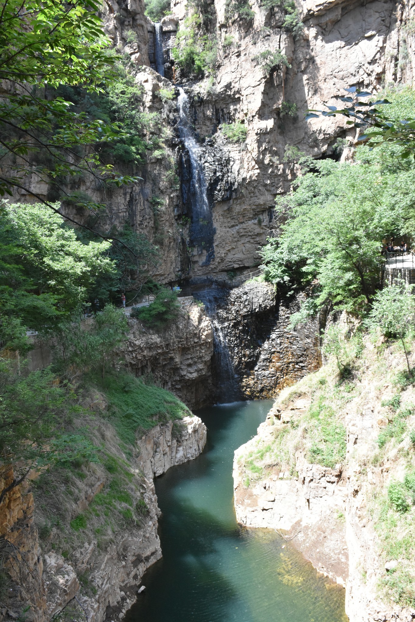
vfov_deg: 61.9
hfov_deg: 43.6
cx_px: 208
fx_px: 519
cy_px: 311
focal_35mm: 30
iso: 2000
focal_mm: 20
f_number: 9
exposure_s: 1/500
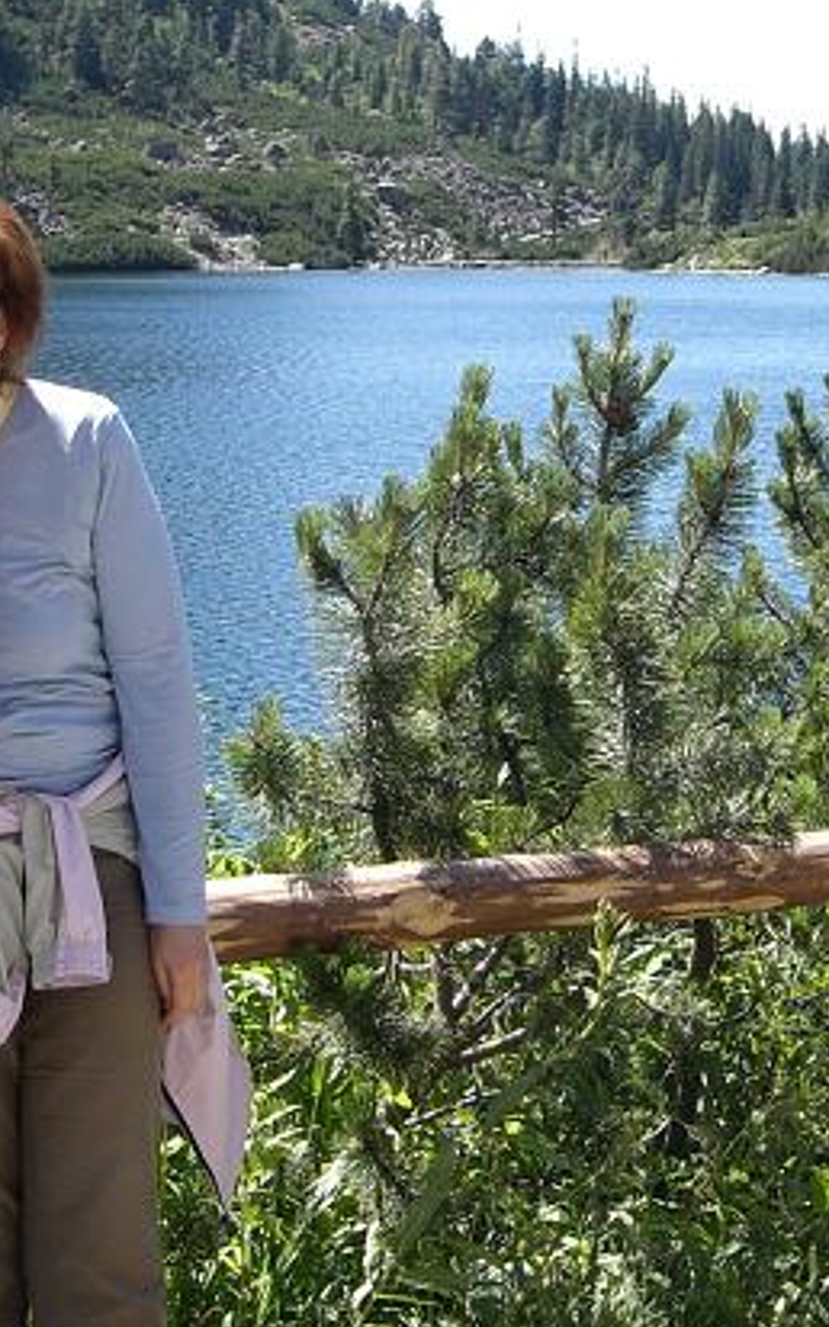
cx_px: 373
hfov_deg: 16.7
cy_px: 456
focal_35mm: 78
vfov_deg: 26.3
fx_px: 2821
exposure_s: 1/200
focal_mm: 6.3
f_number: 4.4
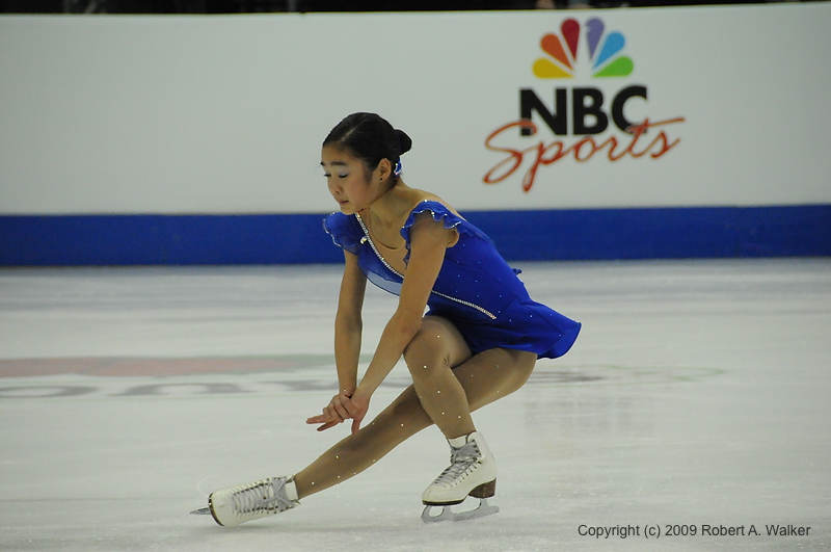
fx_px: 6915
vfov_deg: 4.6
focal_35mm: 300
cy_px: 276
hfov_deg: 6.9
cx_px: 416
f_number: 5.6
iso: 3200
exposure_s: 1/1250
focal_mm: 200
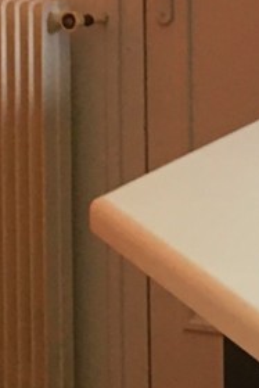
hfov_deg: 6.6
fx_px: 2231
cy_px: -233
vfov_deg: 9.6
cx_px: 144
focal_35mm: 207
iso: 100
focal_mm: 4.15
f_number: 2.2
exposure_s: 1/33
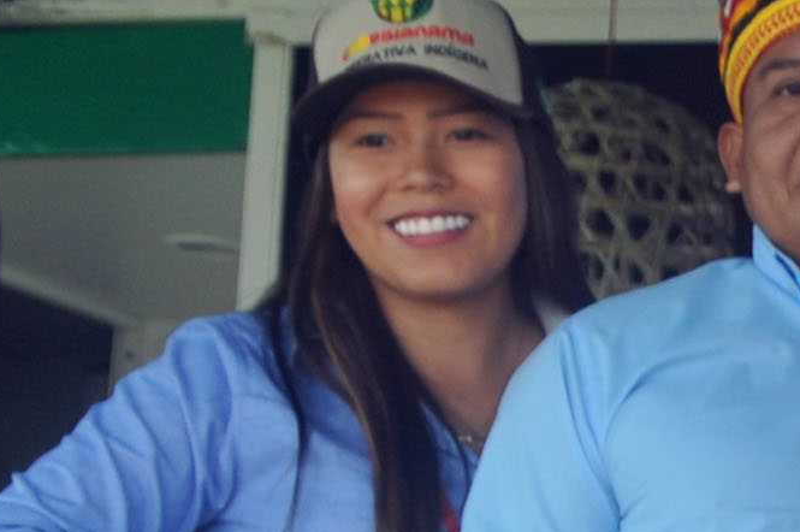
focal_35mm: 232
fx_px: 5150
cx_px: 2370
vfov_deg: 5.9
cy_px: 750
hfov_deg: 7.8
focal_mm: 24
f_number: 4
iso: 200
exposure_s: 1/125
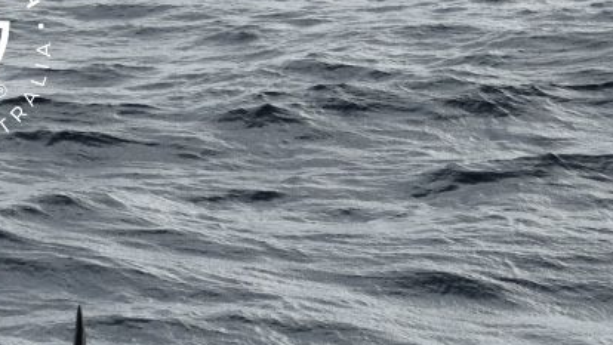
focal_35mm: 162
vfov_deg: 7.5
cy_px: 332
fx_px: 2634
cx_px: 432
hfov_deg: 13.2
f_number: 5.6
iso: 720
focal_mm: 80
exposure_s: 1/8000
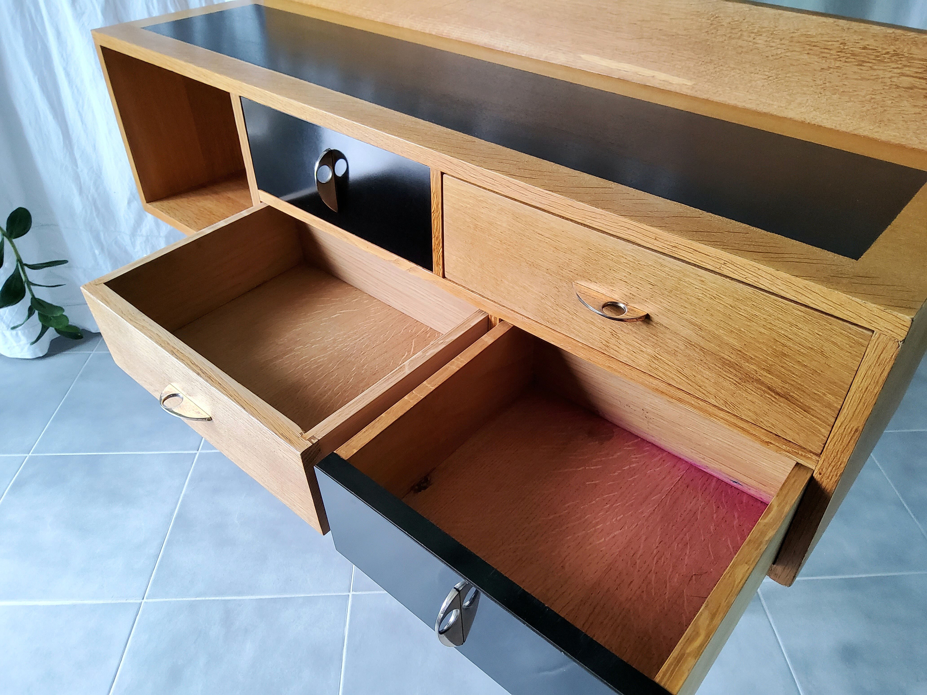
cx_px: 464
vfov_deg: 53.1
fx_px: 696
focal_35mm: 26
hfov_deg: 67.3
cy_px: 348
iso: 250
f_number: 2
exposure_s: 1/120
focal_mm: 3.08
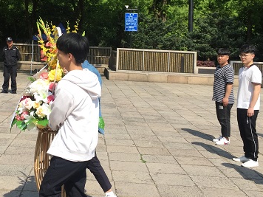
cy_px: 62
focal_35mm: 57
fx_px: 433
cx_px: 76
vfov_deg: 25.5
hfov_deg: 33.3
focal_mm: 4.15
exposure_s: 1/1364
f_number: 2.2
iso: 32
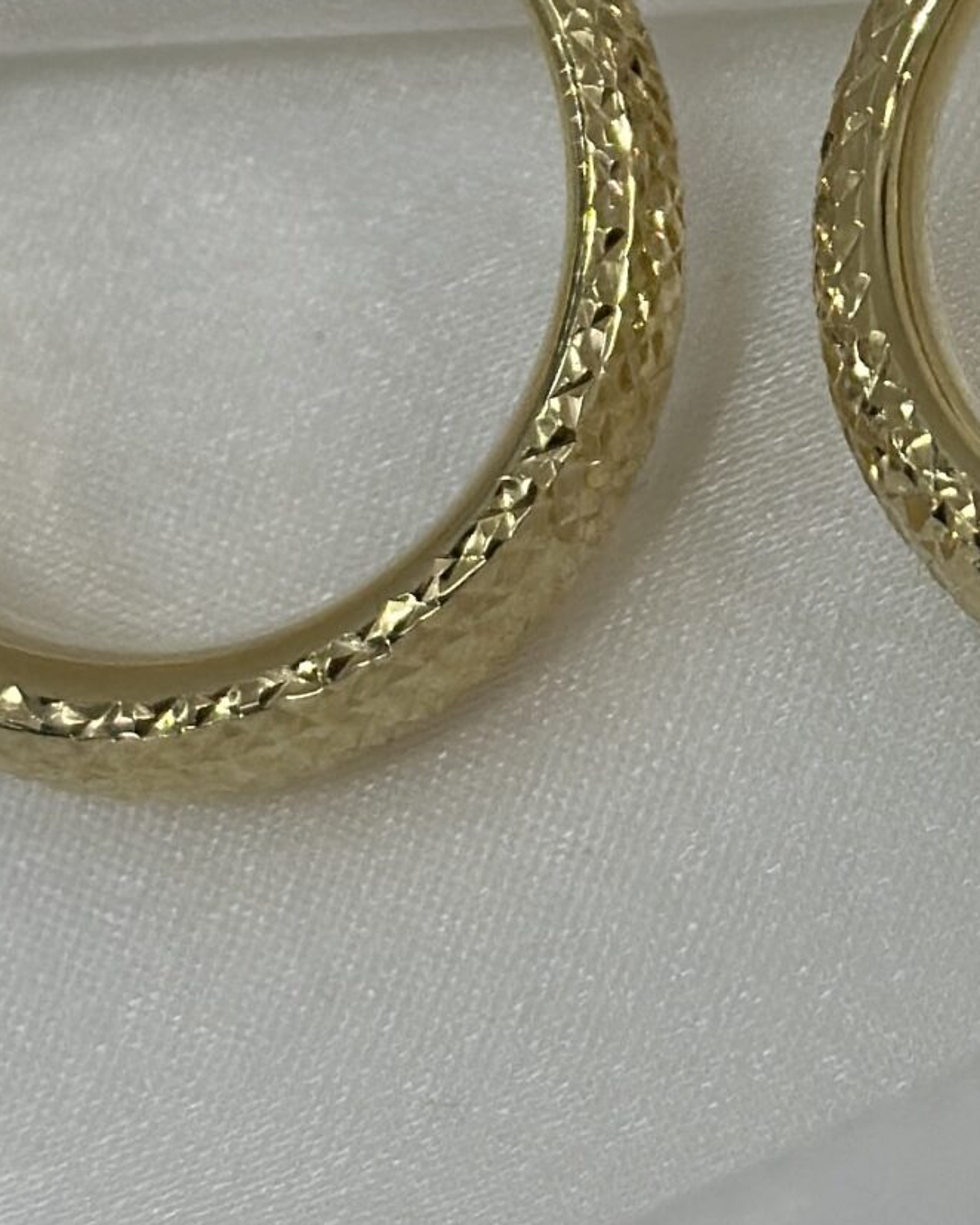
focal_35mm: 145
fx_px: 5255
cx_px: 845
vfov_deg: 13.2
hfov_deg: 10.6
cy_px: 80
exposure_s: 1/740
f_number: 1.78
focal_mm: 6.86
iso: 80
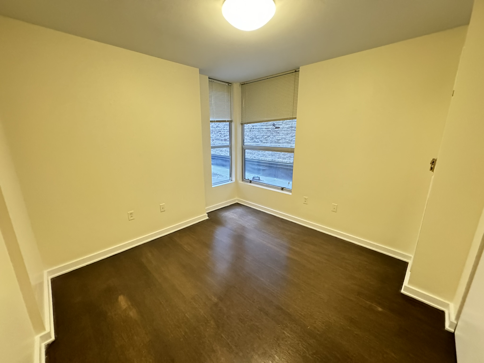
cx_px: 242
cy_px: 182
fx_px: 196
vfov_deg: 85.7
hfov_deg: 102.1
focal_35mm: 14
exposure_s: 1/30
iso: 1250
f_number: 2.2
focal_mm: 2.22
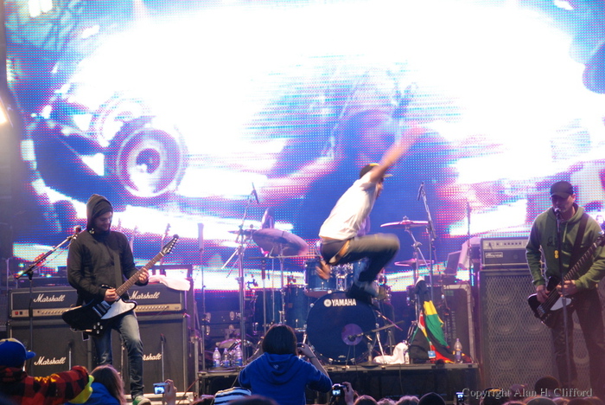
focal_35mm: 158
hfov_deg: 13.0
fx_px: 2649
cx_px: 302
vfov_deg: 8.7
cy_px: 202
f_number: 5.6
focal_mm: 105
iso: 800
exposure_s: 1/60
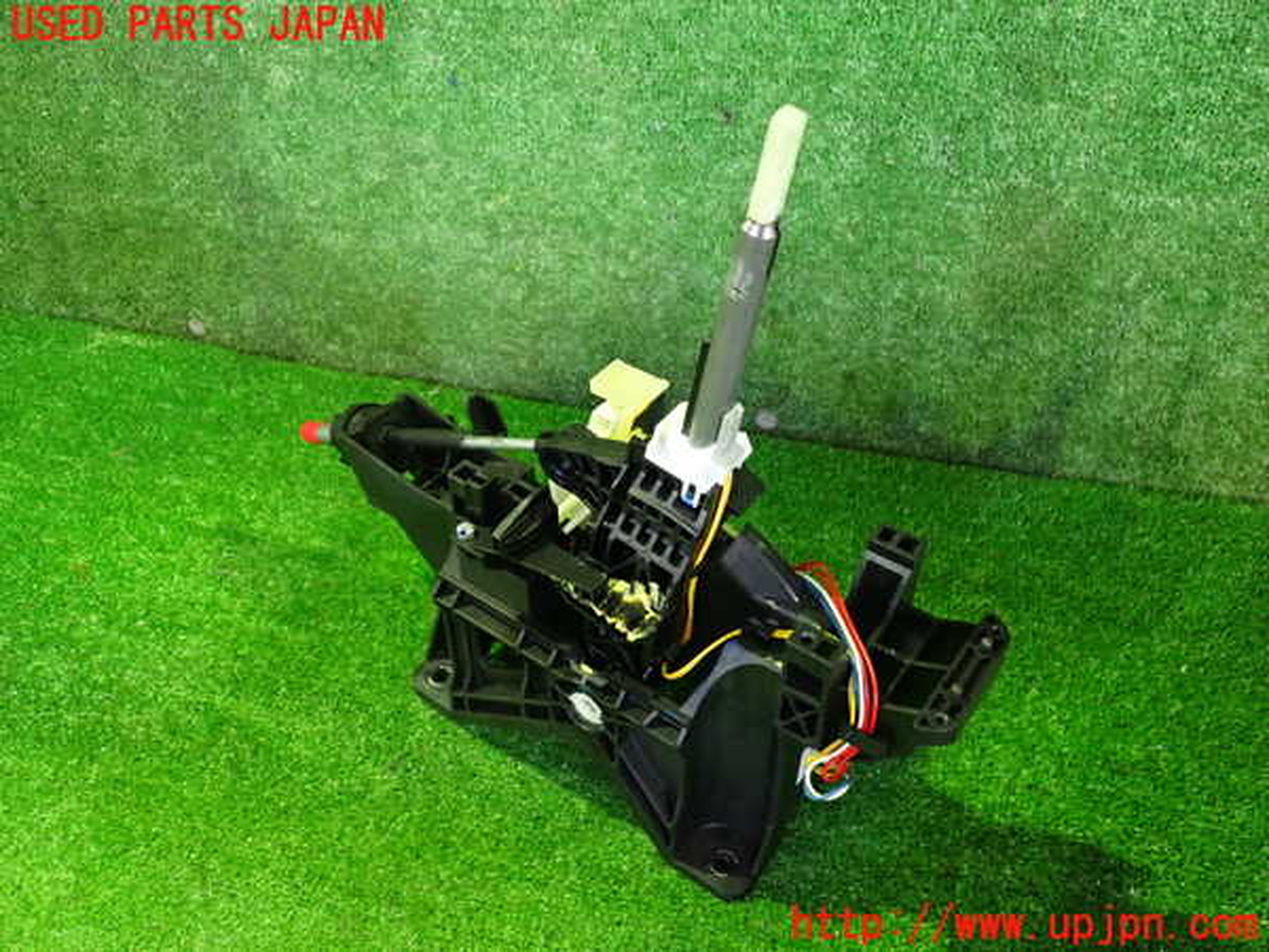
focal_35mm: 30
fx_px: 1100
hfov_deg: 60.0
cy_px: 476
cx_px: 634
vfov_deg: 46.8
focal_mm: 5.4
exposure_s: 1/20
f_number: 2.3
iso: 800
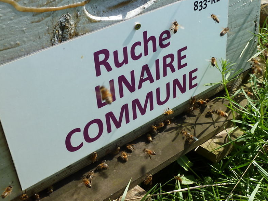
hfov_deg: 38.9
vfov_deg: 29.7
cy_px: 102
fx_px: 379
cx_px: 136
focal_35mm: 49
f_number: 4
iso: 80
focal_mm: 7.9
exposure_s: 1/320
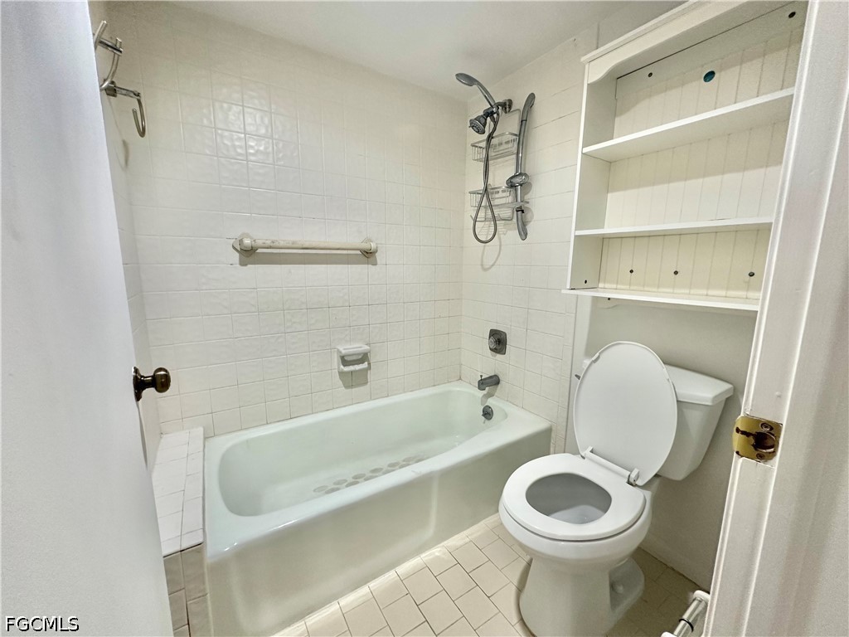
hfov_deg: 102.1
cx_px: 424
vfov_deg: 85.7
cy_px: 318
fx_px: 343
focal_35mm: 14
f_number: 2.2
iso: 160
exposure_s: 1/60
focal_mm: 2.22
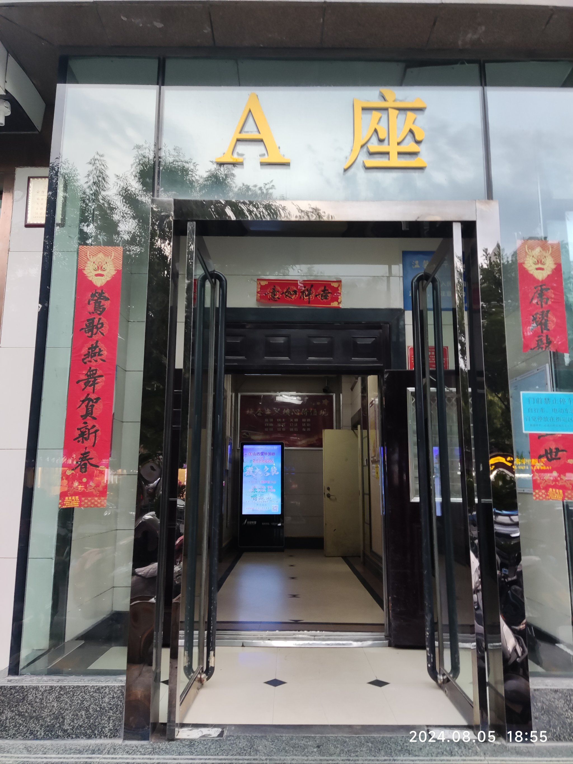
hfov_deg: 54.9
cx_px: 286
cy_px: 382
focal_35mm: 25
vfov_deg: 69.4
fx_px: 552
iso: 113
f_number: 1.79
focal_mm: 4.71
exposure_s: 1/50
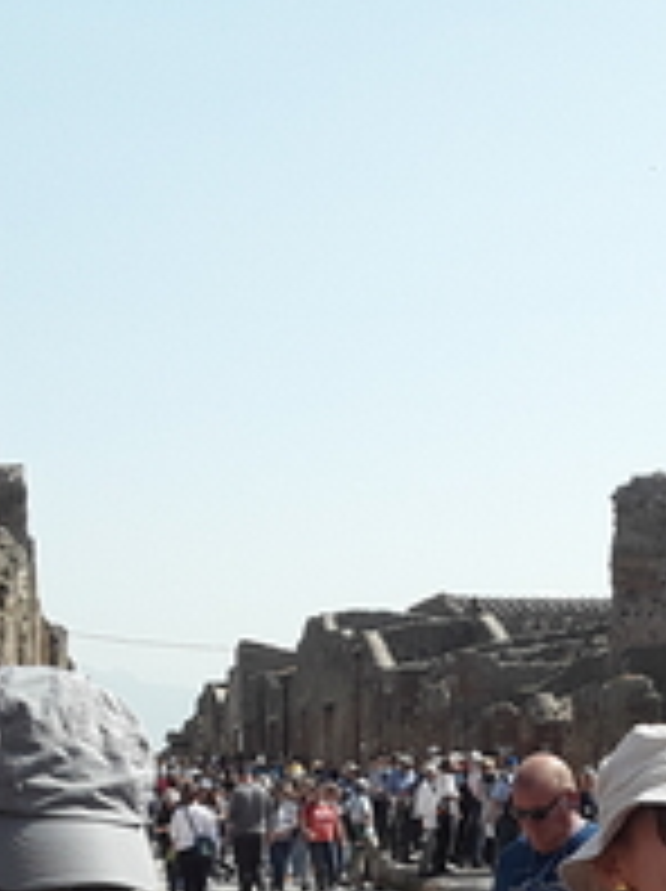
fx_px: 2108
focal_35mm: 82
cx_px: 688
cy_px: 904
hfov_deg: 17.5
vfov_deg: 22.9
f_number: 1.9
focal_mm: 2.91
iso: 40
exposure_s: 1/1309
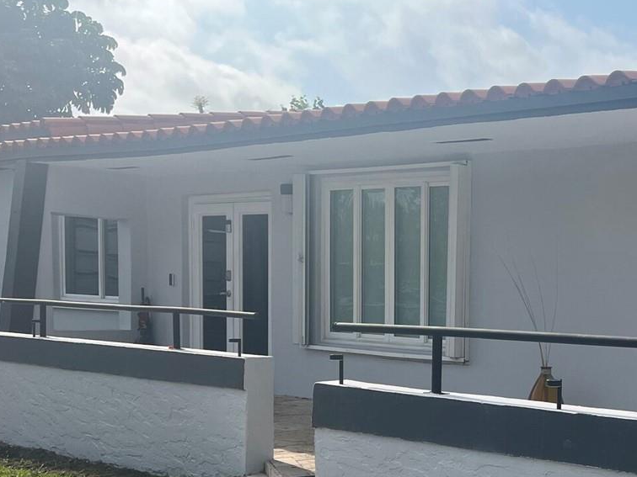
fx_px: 1012
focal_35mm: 55
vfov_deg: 25.9
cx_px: 639
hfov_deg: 32.2
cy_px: 403
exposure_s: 1/4651
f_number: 1.6
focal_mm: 5.1
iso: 50
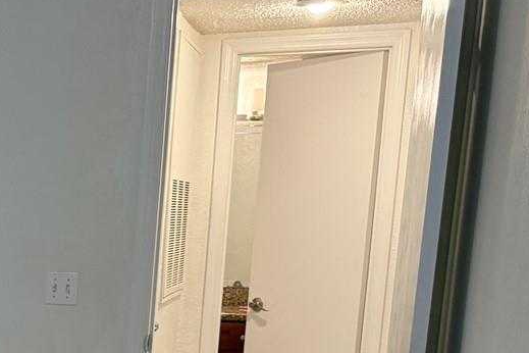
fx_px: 1131
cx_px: -187
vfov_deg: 16.8
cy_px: 443
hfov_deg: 22.9
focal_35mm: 77
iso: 250
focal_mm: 6.76
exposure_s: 1/60
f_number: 1.78
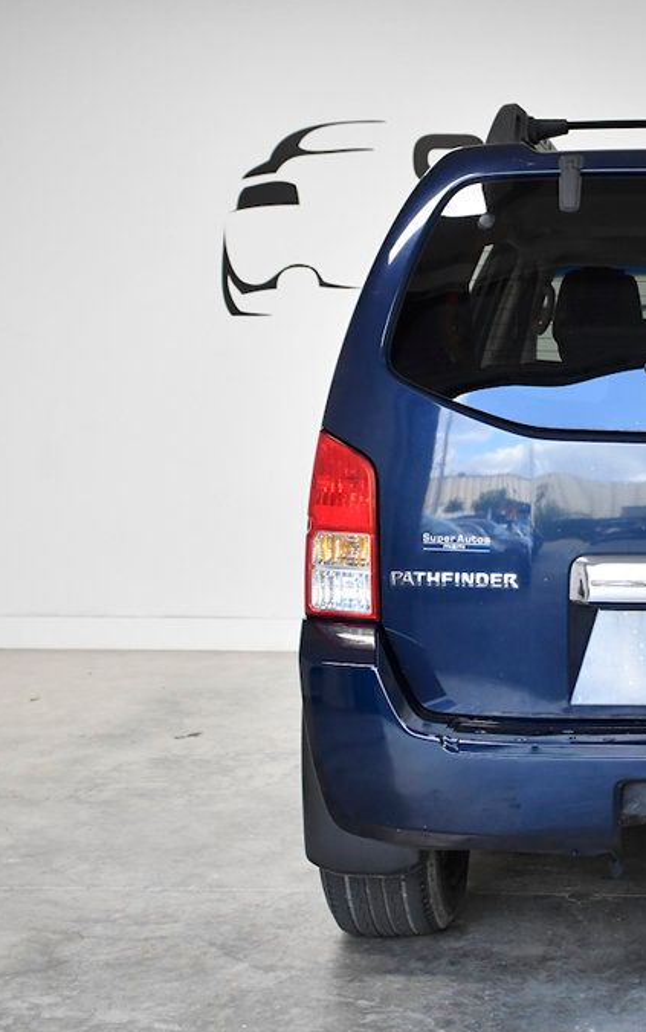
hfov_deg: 17.6
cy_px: 515
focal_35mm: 71
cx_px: 751
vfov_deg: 29.0
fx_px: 1998
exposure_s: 1/800
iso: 2000
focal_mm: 31
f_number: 4.5
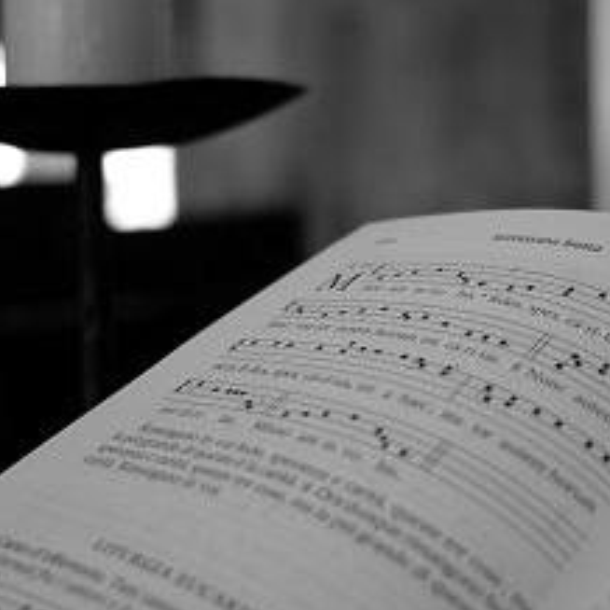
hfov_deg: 23.3
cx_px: 372
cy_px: 215
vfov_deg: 23.3
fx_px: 1475
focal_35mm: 74
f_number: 2.8
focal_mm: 24
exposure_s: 1/30
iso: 250
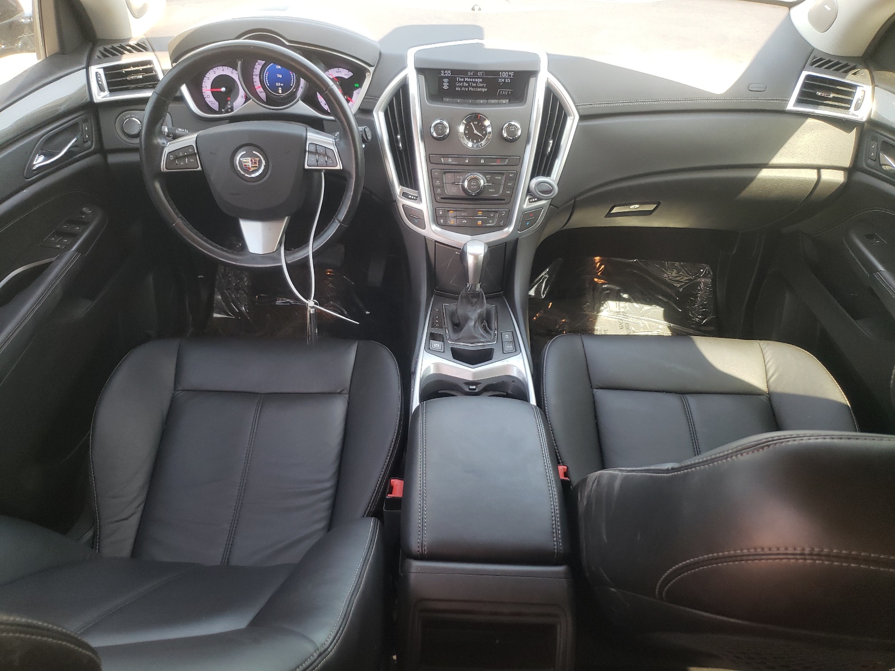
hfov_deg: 67.3
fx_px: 672
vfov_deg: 53.1
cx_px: 448
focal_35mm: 26
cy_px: 336
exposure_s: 1/120
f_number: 1.5
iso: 69
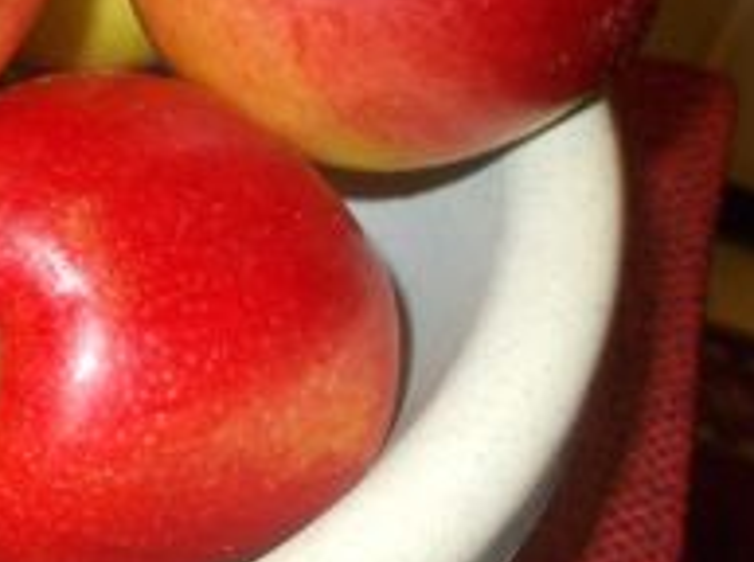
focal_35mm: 81
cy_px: 113
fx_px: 1761
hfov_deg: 21.9
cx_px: -215
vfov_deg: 18.0
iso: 200
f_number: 3.2
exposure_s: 1/25
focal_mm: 4.6
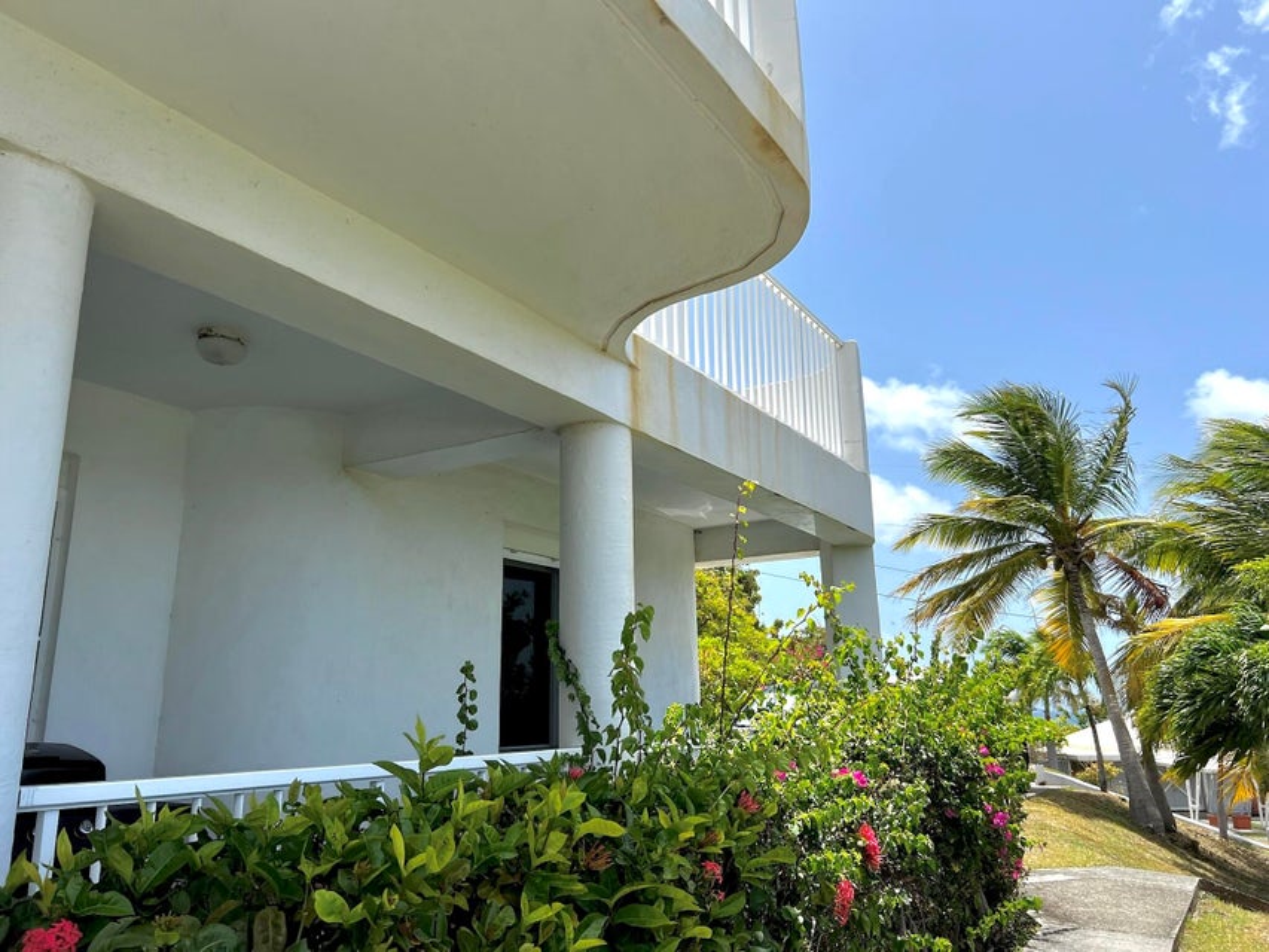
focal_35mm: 26
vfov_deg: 53.1
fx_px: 953
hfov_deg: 67.3
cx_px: 634
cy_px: 476
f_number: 1.5
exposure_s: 1/3165
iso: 50
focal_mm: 5.7
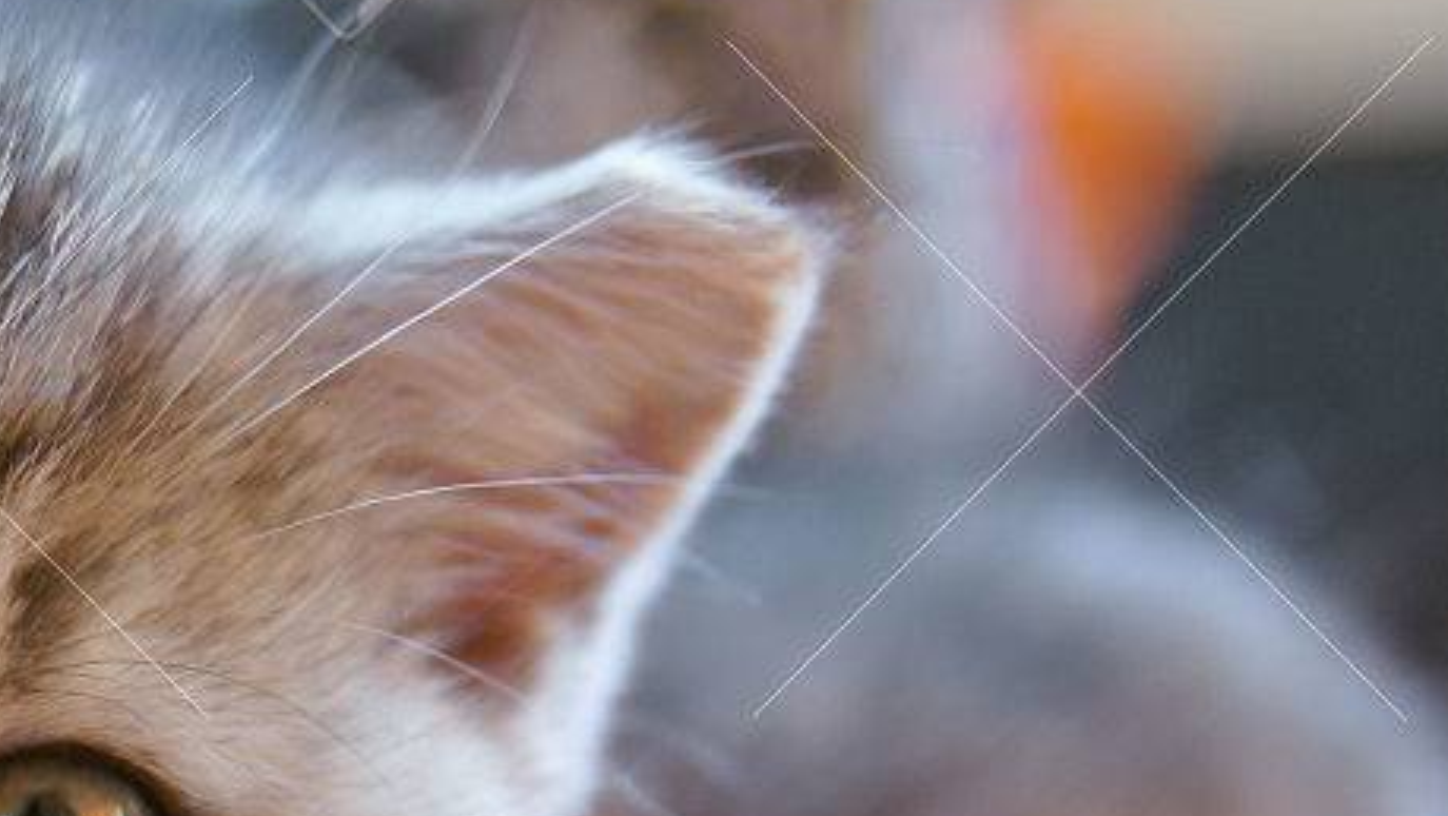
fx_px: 4801
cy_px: 873
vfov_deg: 9.6
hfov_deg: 16.7
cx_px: -92
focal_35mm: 125
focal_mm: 28
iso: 100
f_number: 2.8
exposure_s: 1/30
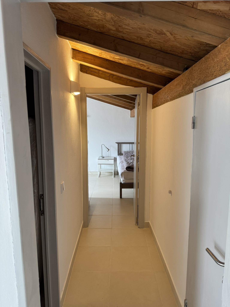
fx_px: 213
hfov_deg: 56.8
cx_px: 115
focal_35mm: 24
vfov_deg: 71.6
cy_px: 154
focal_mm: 6.76
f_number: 1.78
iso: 200
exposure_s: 1/121
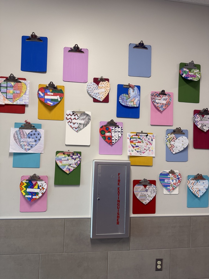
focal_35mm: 24
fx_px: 193
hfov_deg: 56.8
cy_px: 140
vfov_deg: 71.6
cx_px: 104
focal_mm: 6.76
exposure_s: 1/119
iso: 200
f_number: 1.78
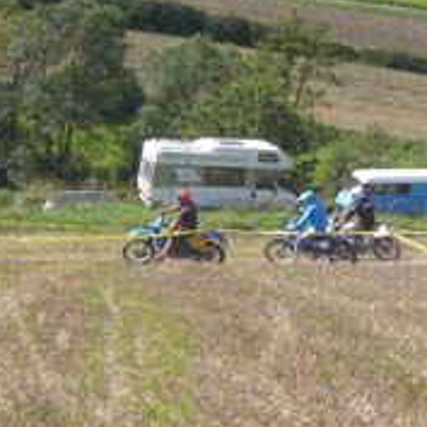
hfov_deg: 17.1
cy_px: 253
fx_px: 1396
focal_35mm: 100
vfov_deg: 17.4
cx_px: 393
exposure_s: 1/250
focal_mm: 8.3
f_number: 6.7
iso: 100
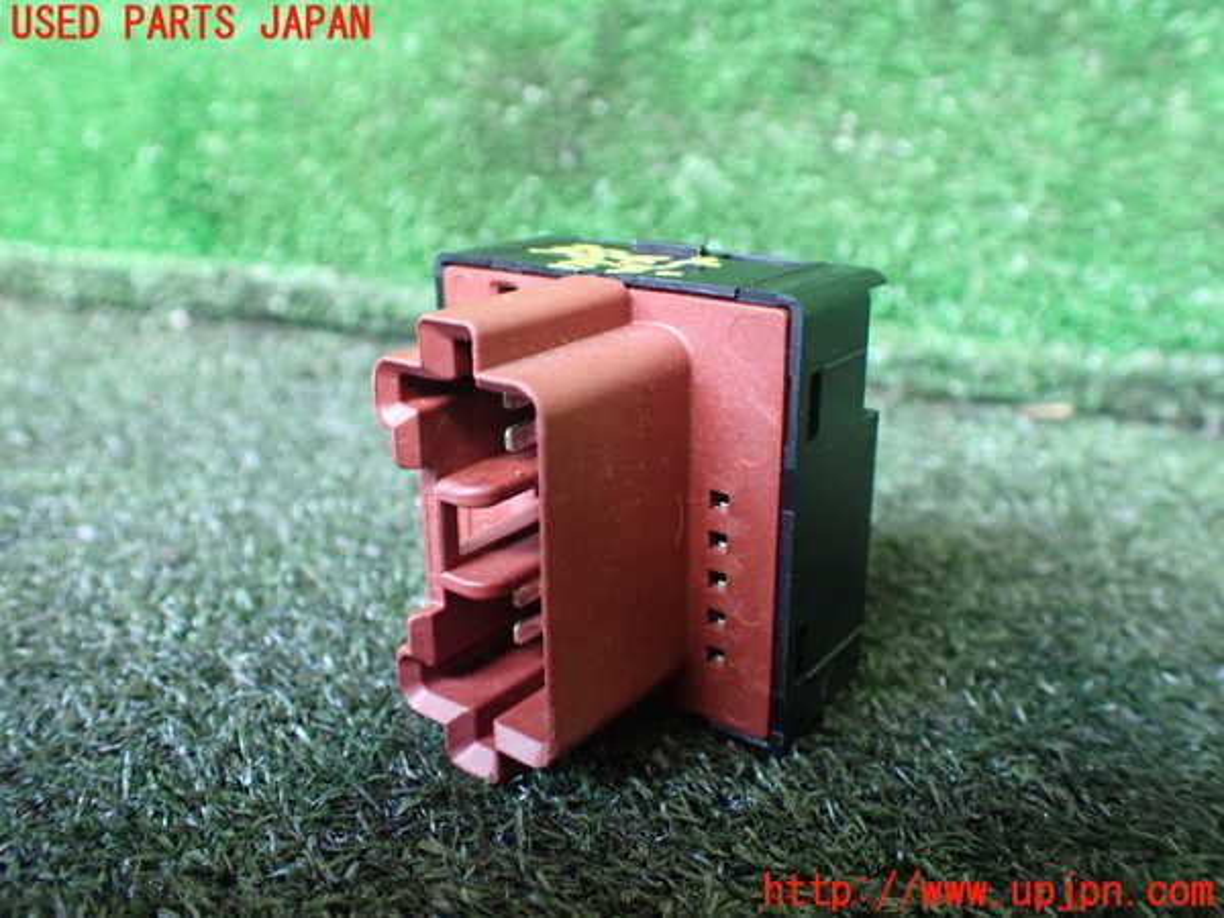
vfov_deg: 46.8
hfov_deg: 60.0
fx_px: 1061
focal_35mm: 30
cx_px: 612
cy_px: 459
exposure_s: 1/80
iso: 800
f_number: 2.3
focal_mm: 5.4
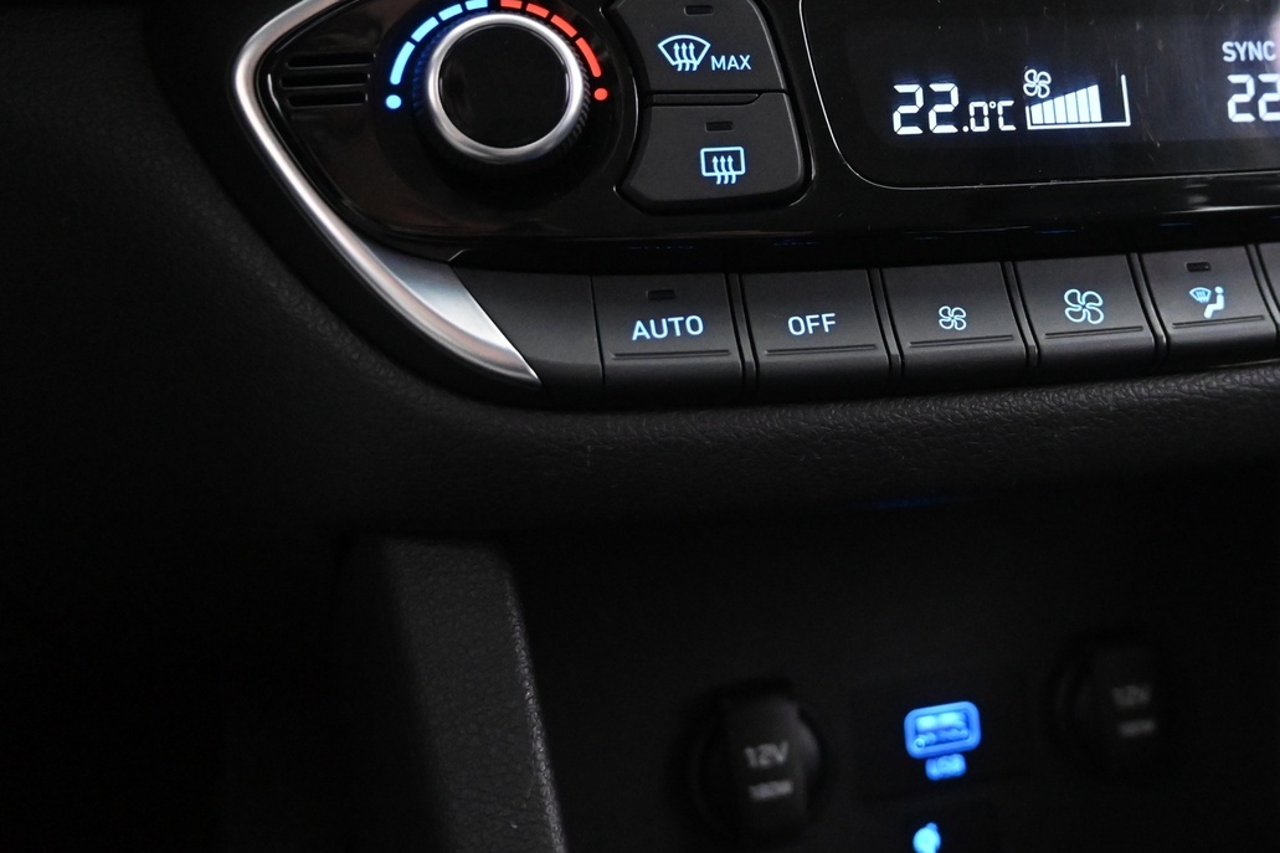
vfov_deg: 29.5
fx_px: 1592
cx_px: 946
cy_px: 210
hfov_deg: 42.6
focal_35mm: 45
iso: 5600
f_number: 3.8
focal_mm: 19
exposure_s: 1/30
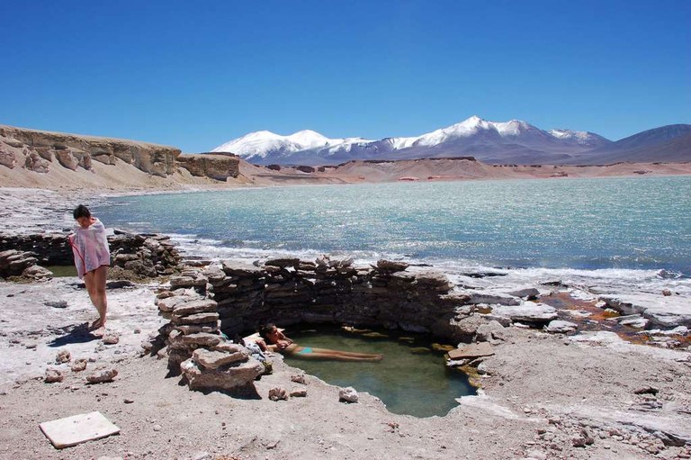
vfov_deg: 43.6
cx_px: 346
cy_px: 230
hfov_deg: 62.0
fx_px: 575
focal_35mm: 30
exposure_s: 1/400
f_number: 10
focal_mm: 20
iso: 200
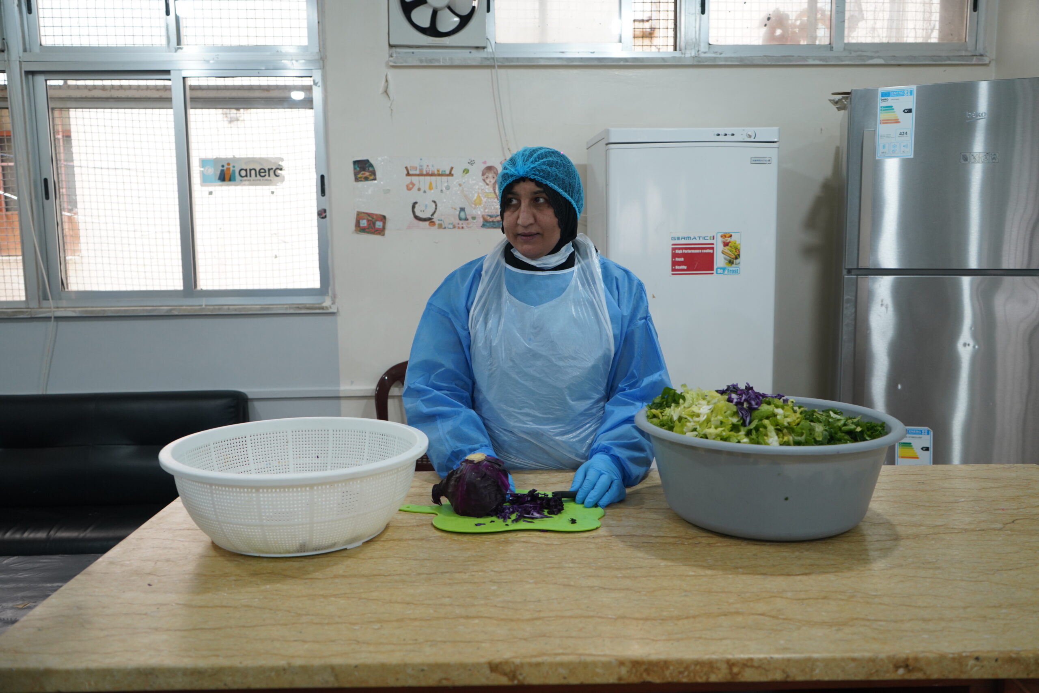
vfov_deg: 45.0
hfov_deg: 63.6
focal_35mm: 29
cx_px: 520
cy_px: 346
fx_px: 837
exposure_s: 1/100
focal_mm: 29
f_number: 4
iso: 1000
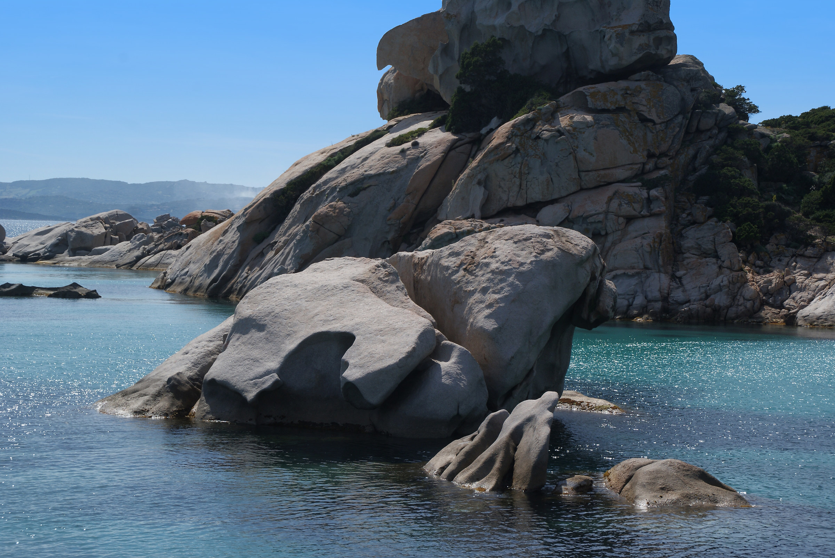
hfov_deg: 22.6
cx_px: 418
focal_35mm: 90
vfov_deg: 15.2
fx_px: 2090
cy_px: 279
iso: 100
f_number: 11
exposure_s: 1/160
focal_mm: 60
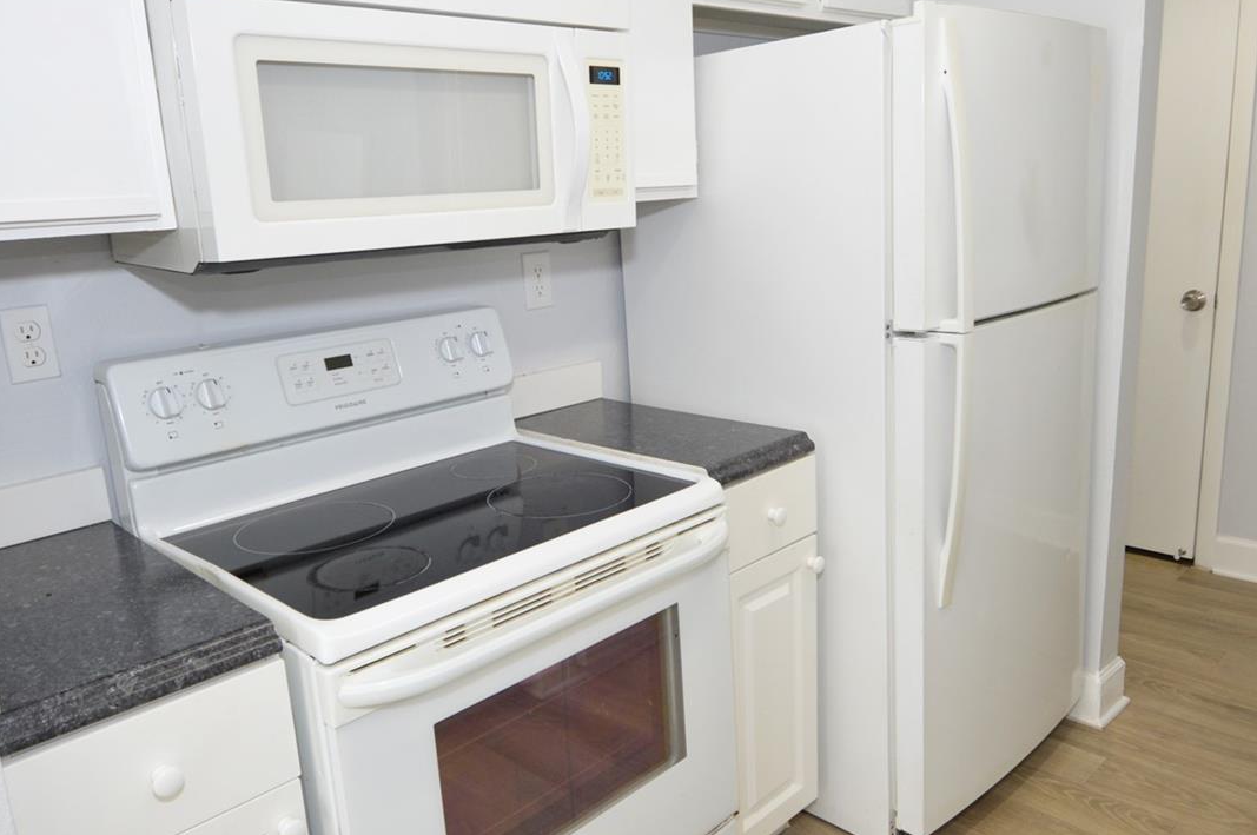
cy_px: 427
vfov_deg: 47.8
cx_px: 636
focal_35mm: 27
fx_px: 942
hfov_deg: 67.4
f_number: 4.5
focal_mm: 12
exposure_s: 1/80
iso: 400
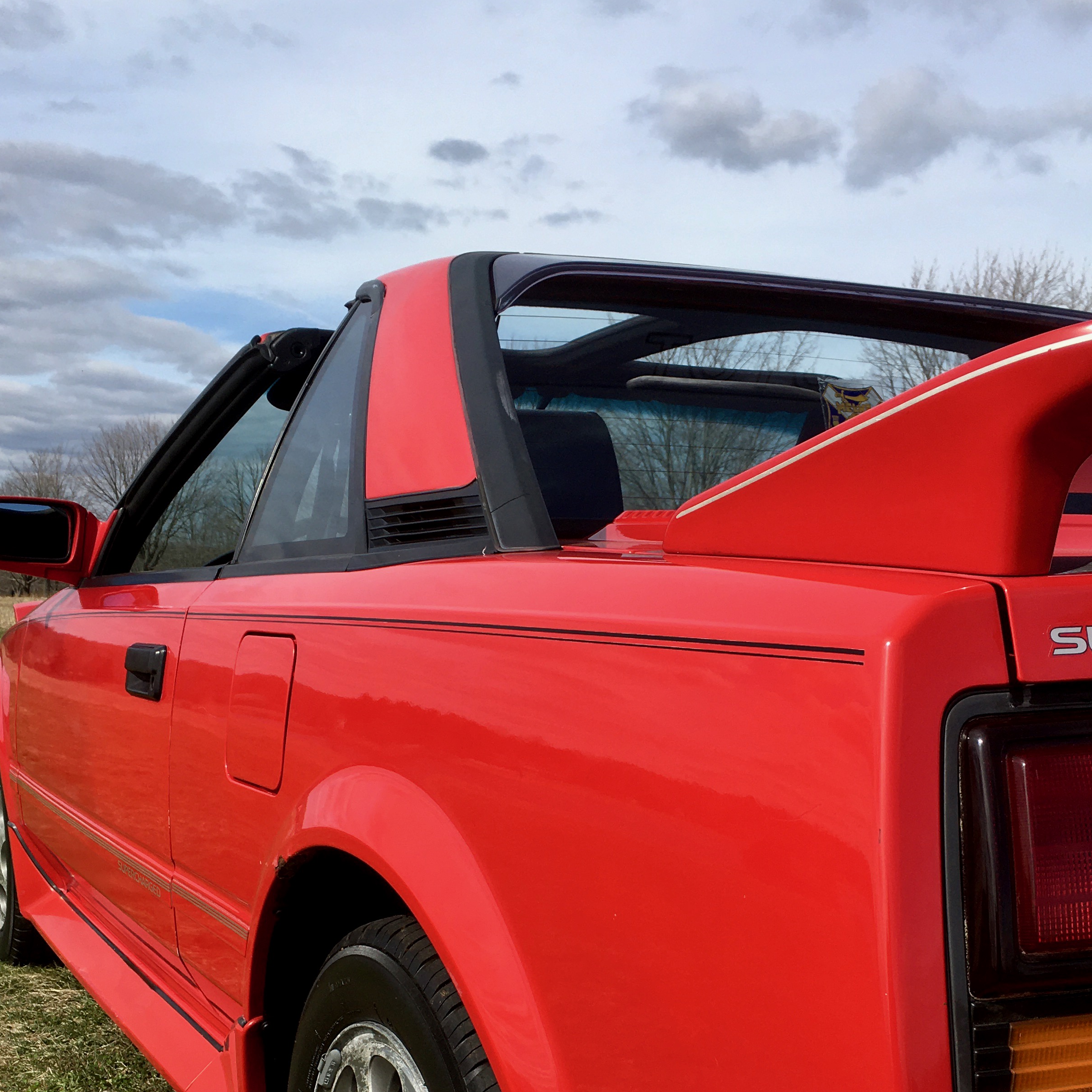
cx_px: 554
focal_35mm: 43
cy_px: 844
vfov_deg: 38.0
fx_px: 1535
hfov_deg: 39.2
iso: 25
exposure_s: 1/1832
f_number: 2.2
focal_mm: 4.15
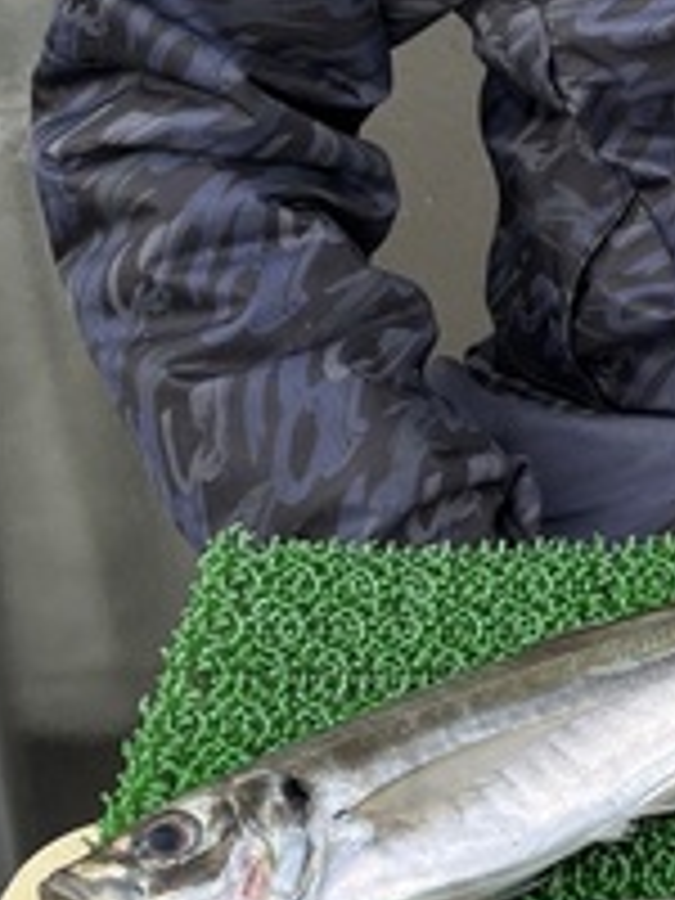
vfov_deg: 17.7
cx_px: 954
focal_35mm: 111
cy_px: 288
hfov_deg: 12.8
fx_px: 2886
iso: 50
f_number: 1.6
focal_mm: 5.96
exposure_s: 1/488
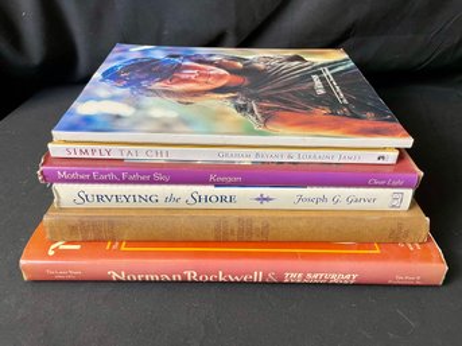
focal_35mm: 26
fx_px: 347
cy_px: 173
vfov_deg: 53.0
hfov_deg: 67.3
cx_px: 231
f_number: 1.6
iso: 80
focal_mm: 4.2
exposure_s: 1/60
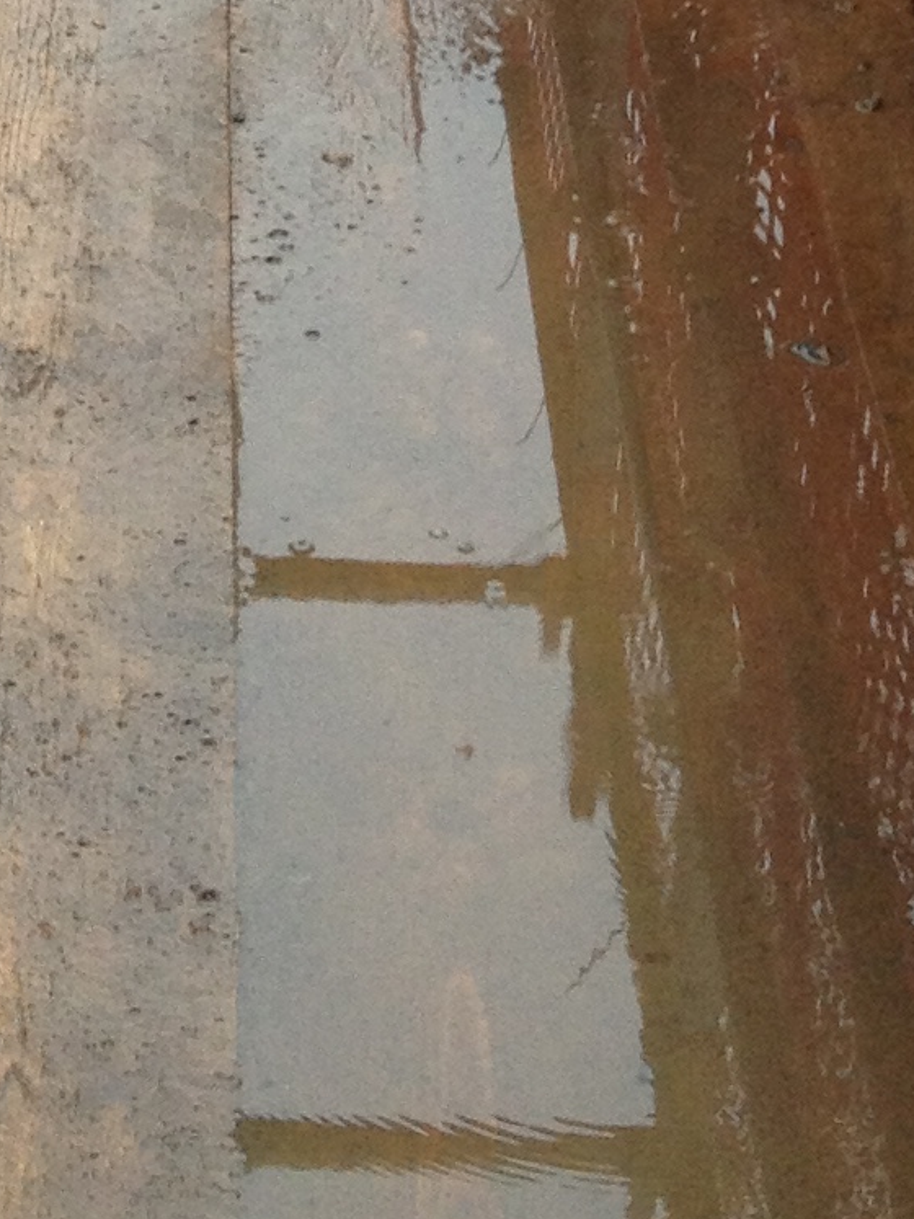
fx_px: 5388
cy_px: -914
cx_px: -31
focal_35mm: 153
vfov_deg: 12.0
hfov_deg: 9.6
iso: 80
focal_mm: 4.28
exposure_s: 1/120
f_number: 2.4
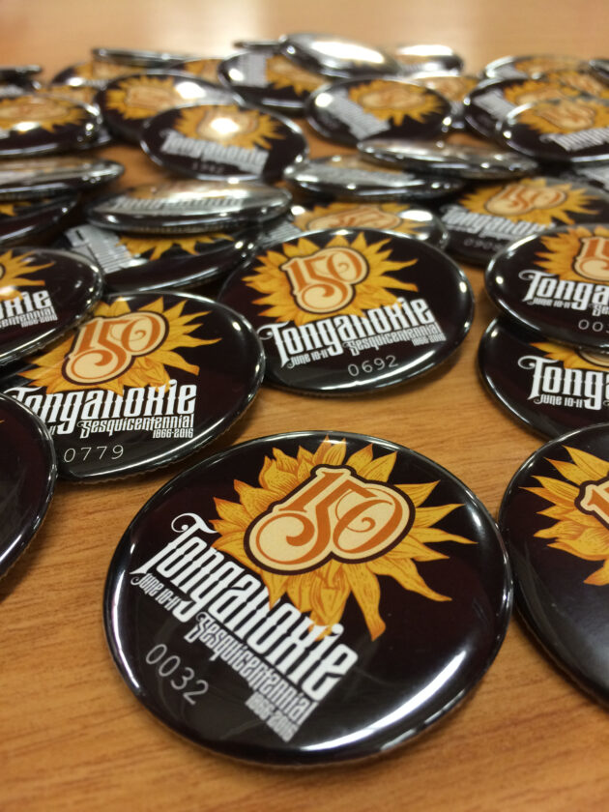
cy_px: 406
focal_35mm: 29
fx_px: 680
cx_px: 304
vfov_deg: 61.7
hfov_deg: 48.2
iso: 125
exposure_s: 1/30
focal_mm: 4.15
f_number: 2.2
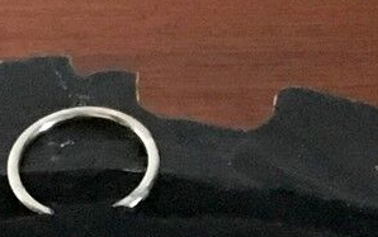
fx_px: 2125
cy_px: 765
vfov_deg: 5.8
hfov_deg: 10.1
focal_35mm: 206
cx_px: 82
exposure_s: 1/17
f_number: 2.2
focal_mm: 4.15
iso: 320
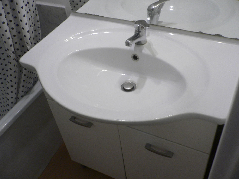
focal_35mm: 35
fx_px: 242
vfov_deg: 40.7
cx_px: 120
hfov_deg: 52.6
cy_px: 90
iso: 100
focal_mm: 5.8
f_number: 2.8
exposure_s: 1/30
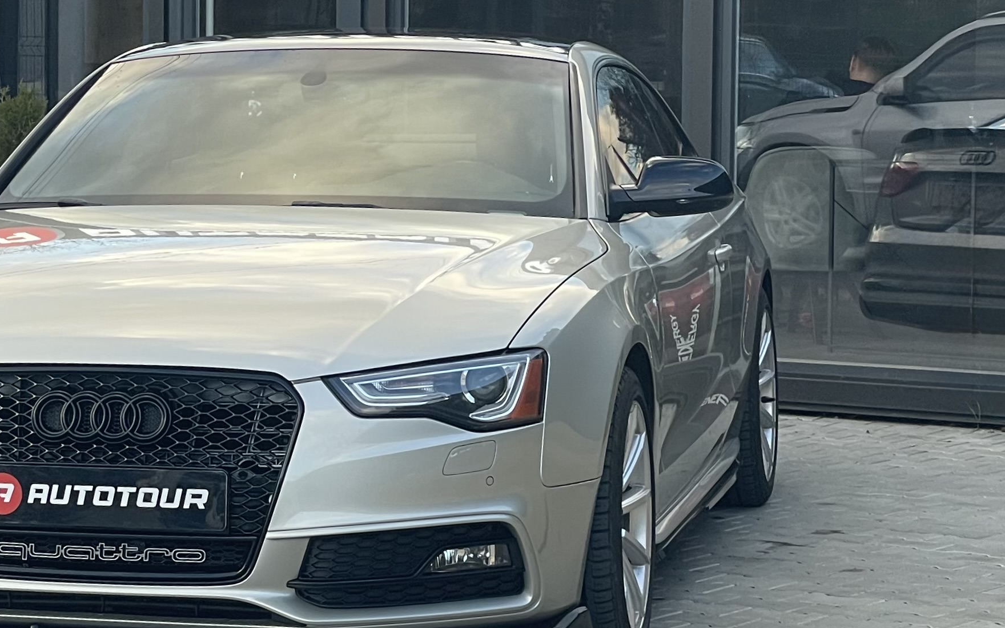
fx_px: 2383
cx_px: 231
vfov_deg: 15.0
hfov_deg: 23.5
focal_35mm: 87
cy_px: 183
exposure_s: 1/99
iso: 32
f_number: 2
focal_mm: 6
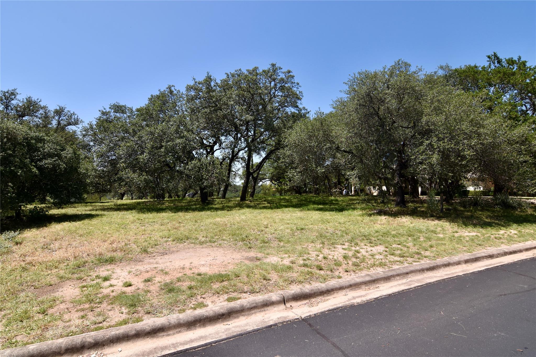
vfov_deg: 72.0
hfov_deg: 95.0
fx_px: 246
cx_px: 268
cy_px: 178
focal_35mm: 16
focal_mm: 11
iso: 200
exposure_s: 1/320
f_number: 9
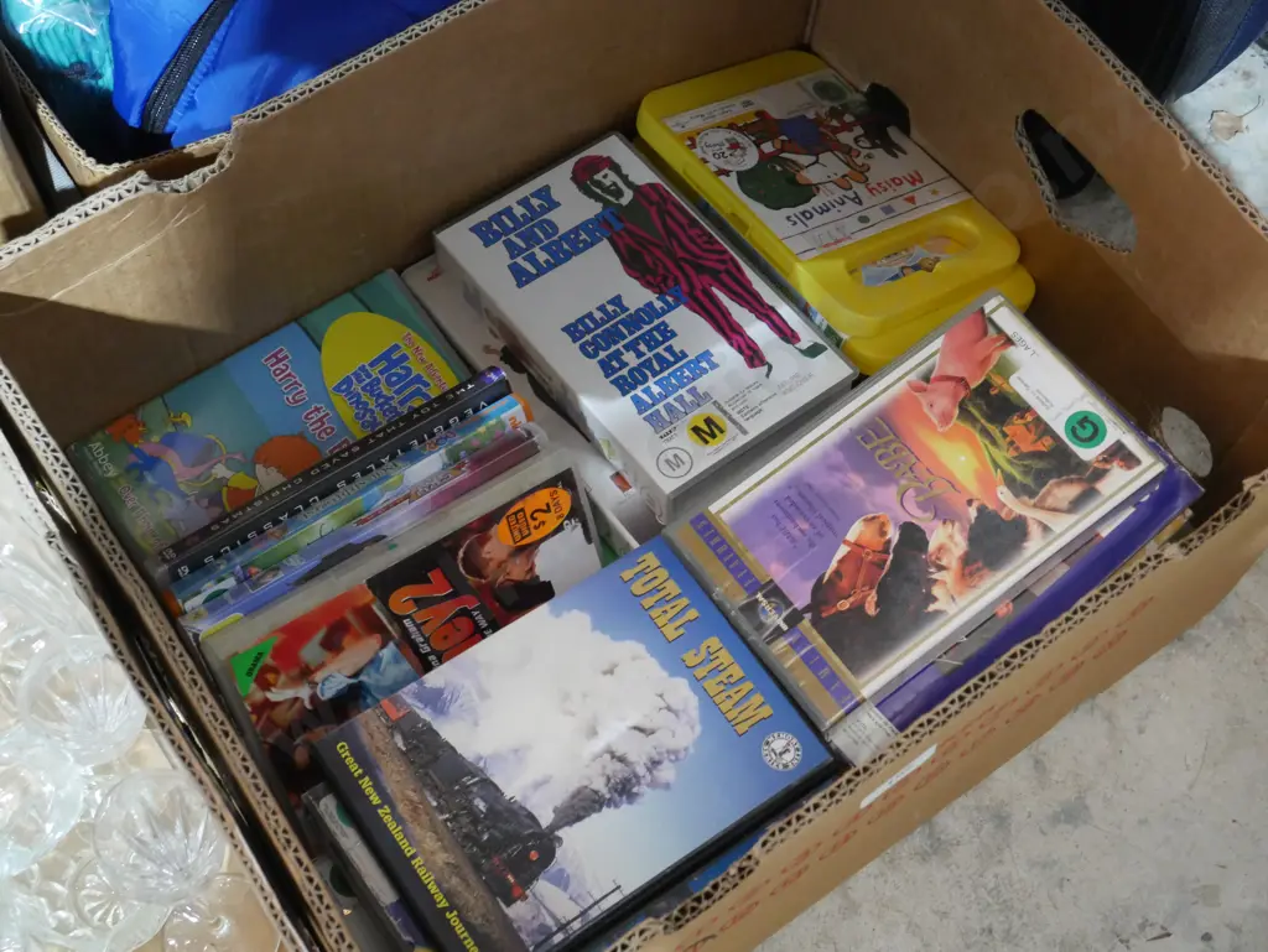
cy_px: 476
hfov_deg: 38.2
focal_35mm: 50
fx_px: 1832
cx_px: 634
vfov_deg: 29.1
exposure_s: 1/20
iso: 3200
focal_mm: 25
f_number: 5.3
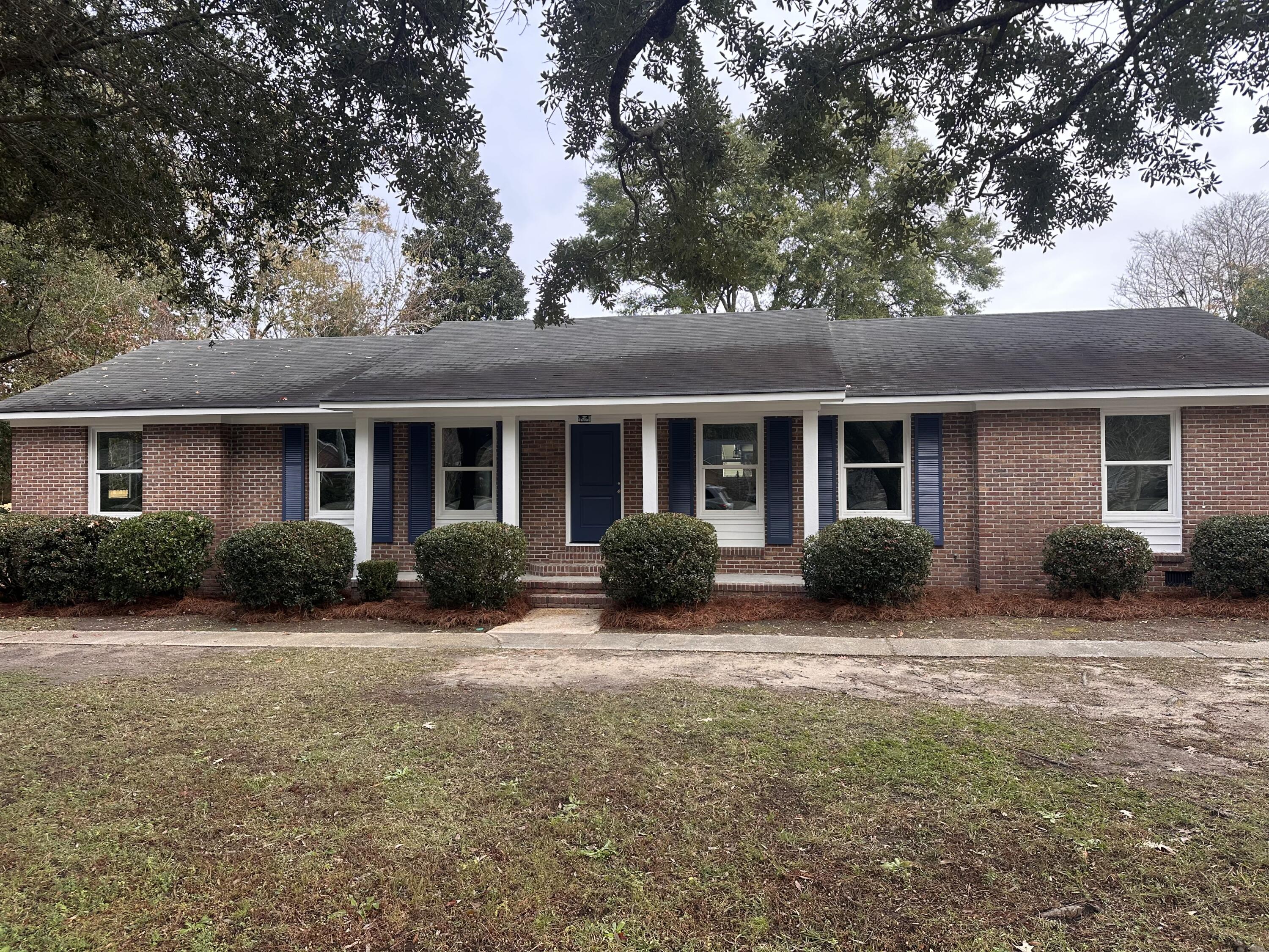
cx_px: 634
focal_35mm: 24
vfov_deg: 56.8
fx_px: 880
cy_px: 476
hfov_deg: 71.6
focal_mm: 6.86
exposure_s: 1/357
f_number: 1.78
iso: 80
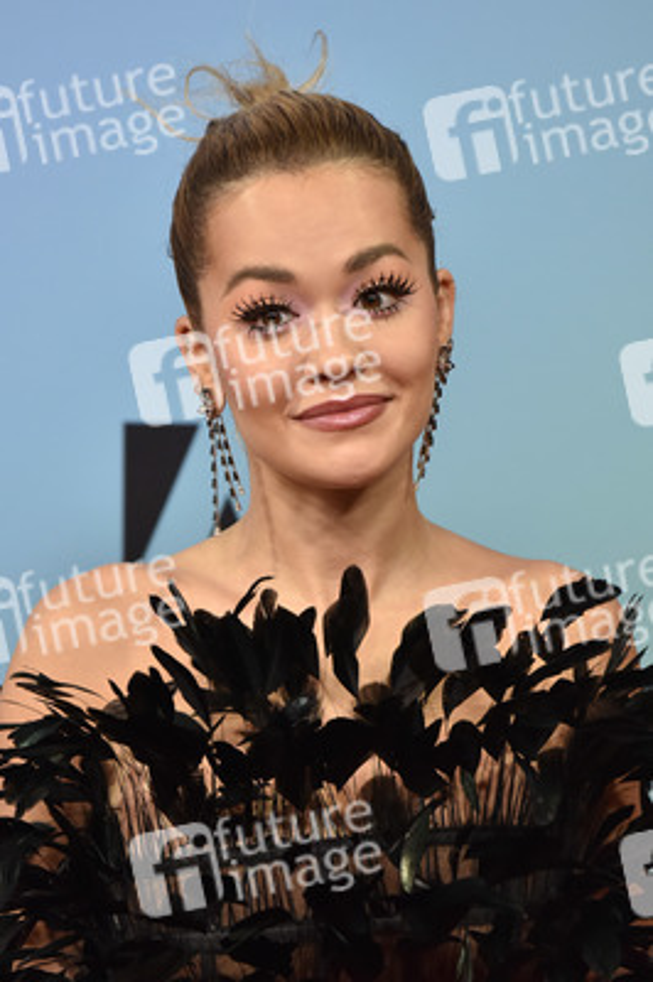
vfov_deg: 10.3
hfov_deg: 6.9
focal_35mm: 200
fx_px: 5451
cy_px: 491
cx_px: 326
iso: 2000
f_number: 5.6
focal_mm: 200
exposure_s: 1/200
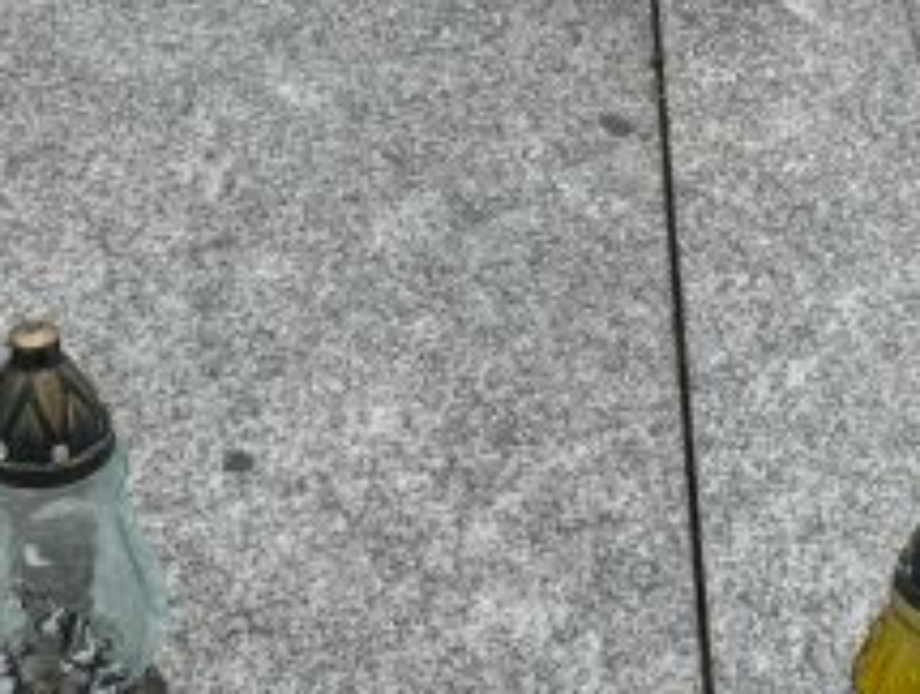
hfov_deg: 18.6
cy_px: 129
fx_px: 2769
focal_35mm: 104
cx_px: 813
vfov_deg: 14.2
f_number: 4
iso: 100
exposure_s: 1/200
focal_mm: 7.4
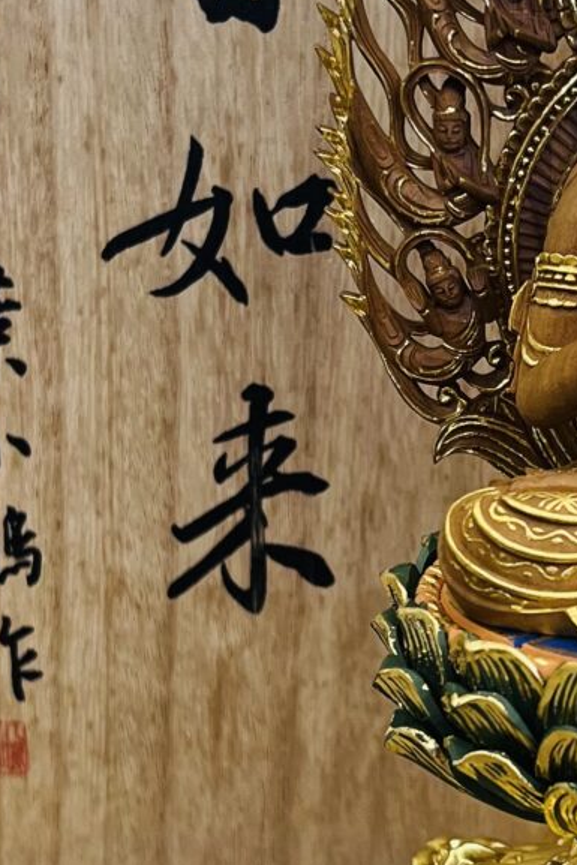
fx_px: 2306
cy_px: 417
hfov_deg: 14.2
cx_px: 490
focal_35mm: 96
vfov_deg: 21.2
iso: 80
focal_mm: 5.7
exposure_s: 1/100
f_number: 1.5
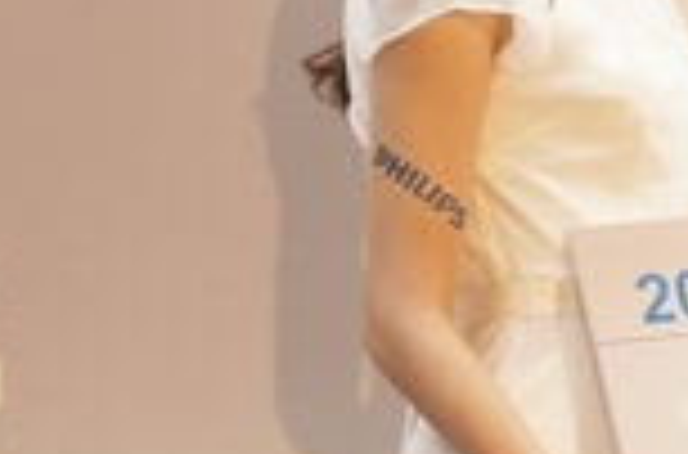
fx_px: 8383
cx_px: 1246
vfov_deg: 3.1
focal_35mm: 440
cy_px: 182
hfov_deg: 4.6
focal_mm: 70
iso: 250
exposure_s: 1/125
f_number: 4.5
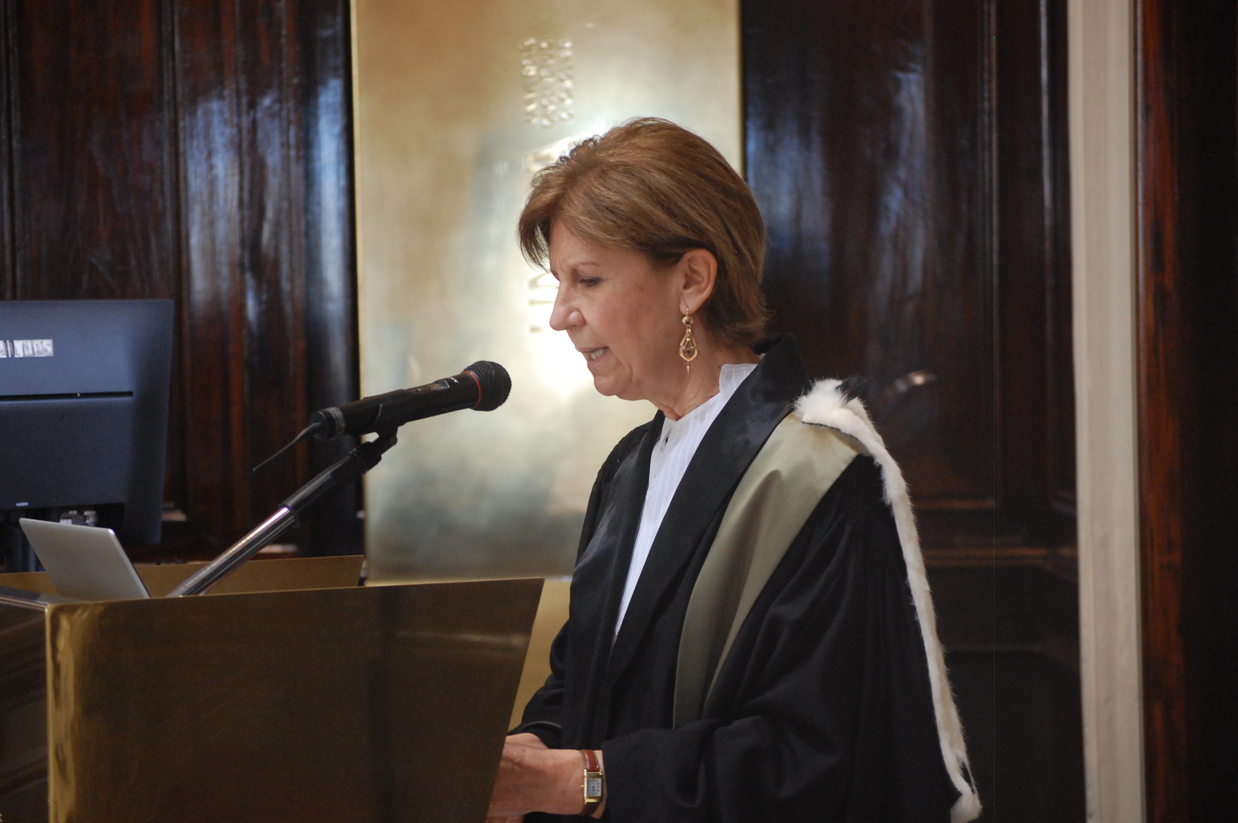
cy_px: 412
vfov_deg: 9.0
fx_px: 5257
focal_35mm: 153
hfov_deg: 13.4
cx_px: 619
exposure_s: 1/30
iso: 1100
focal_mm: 102
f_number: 4.8
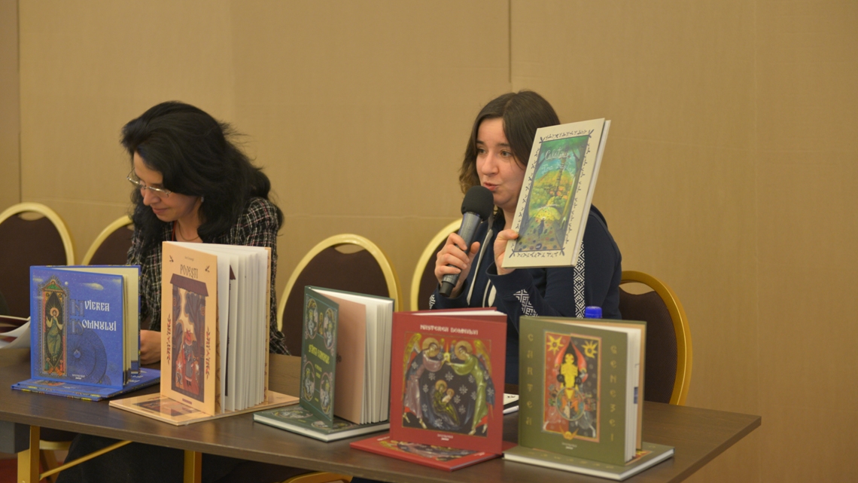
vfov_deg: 16.3
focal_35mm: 74
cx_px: 430
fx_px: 1683
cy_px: 228
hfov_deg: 28.6
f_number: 2.8
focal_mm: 70
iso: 800
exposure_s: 1/80
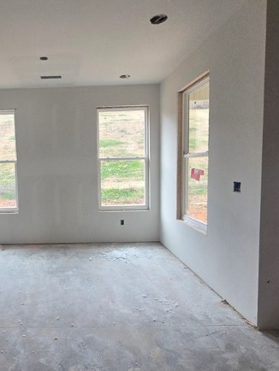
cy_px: 187
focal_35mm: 23
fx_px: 247
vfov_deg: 73.9
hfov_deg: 55.9
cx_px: 68
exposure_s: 1/120
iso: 64
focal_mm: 2.2
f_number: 2.2
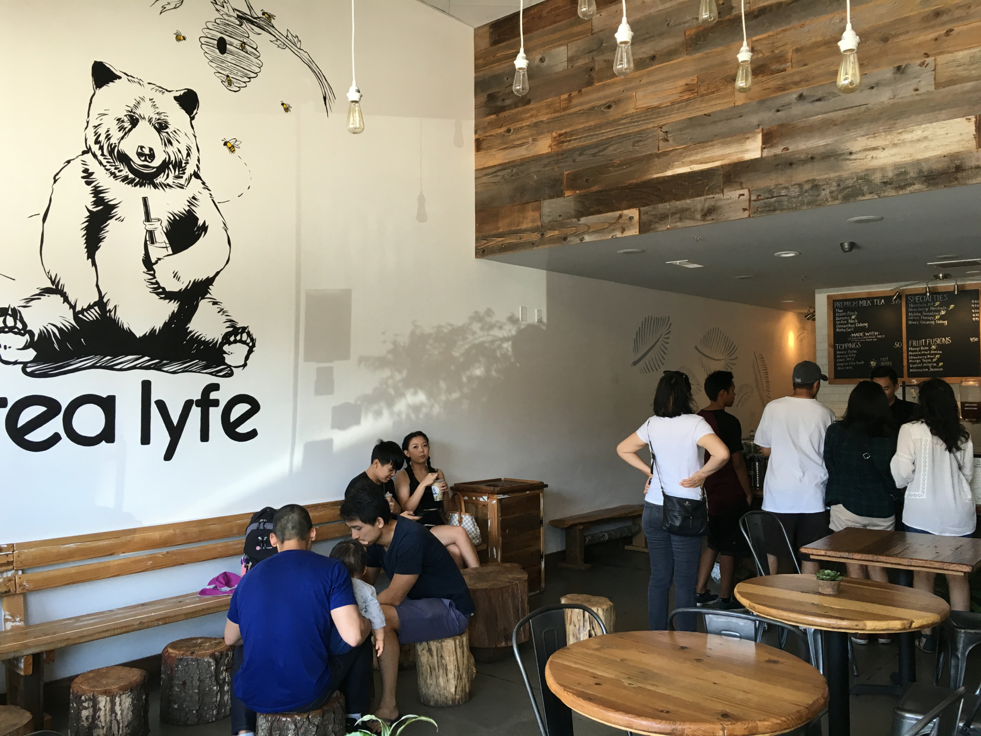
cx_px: 490
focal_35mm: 29
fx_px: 822
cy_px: 368
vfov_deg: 48.2
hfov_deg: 61.7
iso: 32
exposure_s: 1/30
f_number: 2.2
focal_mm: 4.15
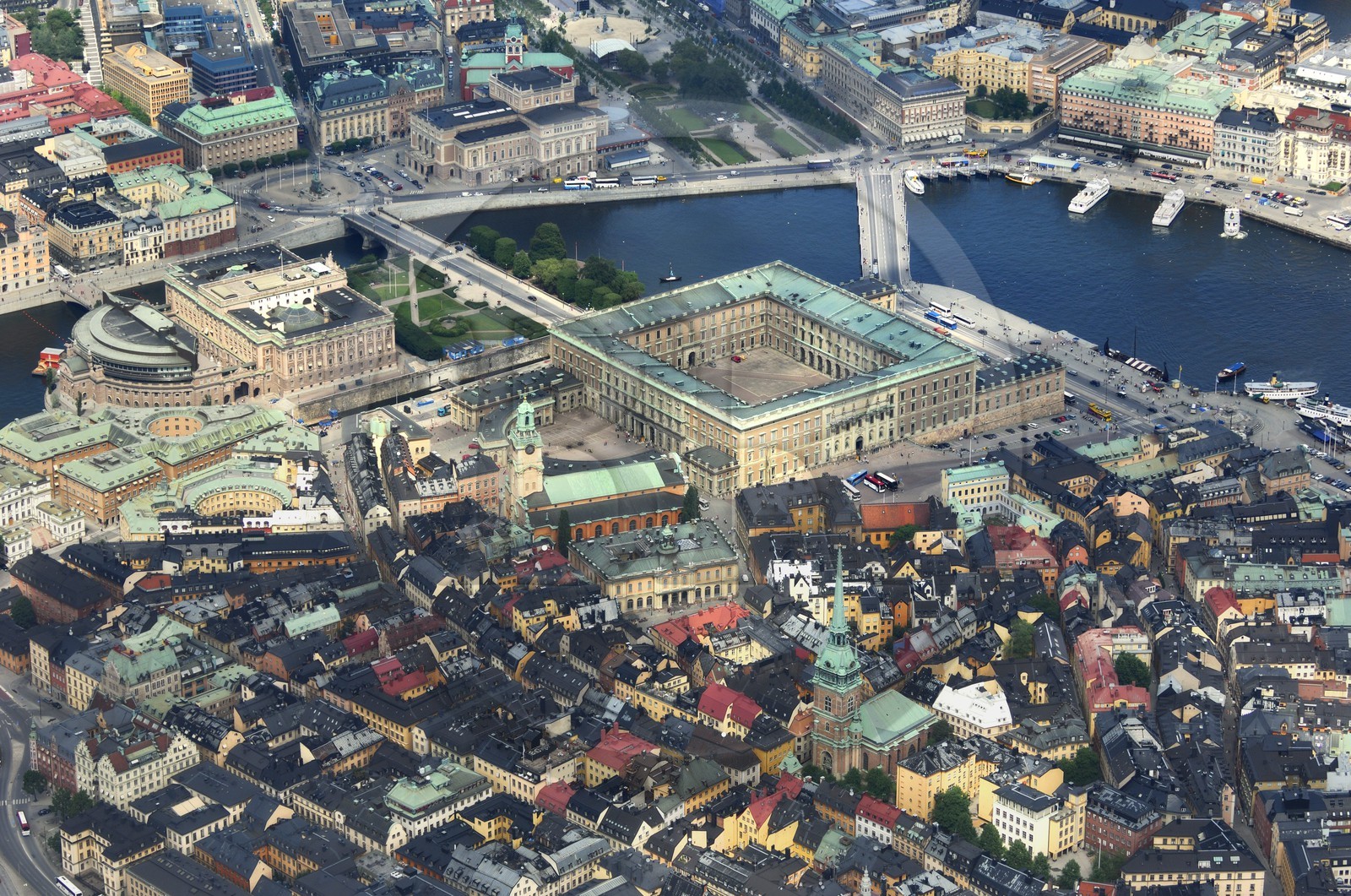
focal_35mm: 105
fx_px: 3934
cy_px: 448
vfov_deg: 13.0
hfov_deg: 19.5
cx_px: 676
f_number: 2.8
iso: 100
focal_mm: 70
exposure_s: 1/2500
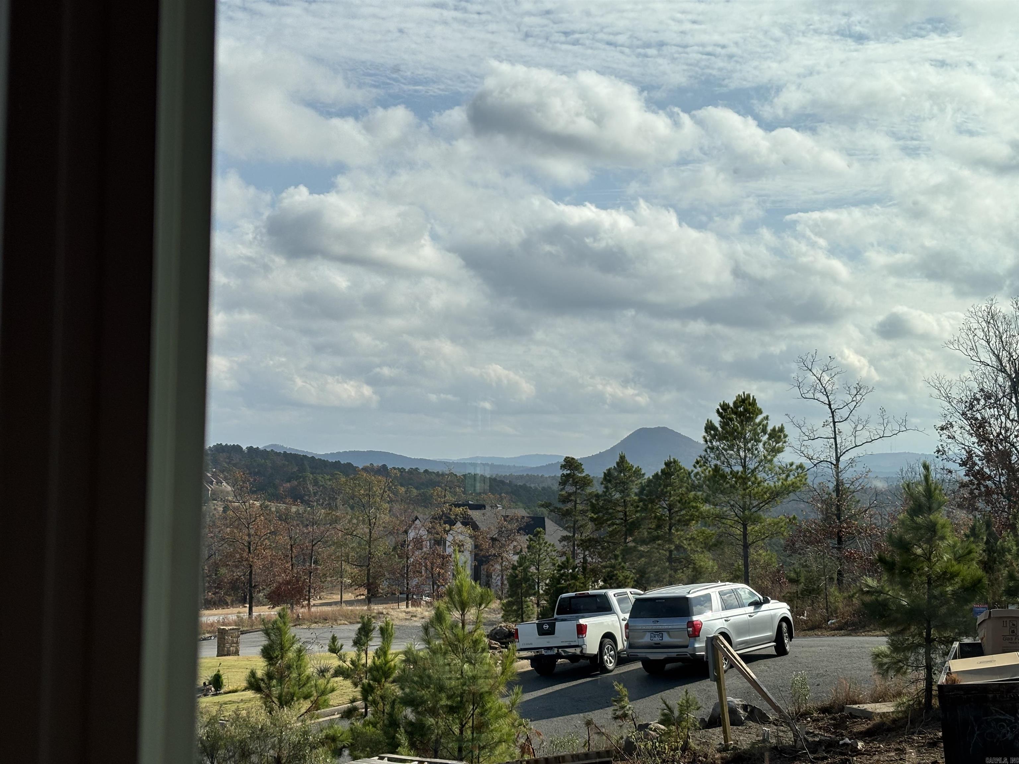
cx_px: 510
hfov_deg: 36.8
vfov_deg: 28.0
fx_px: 1531
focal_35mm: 52
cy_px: 382
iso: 40
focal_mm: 5.96
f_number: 1.6
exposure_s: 1/4425
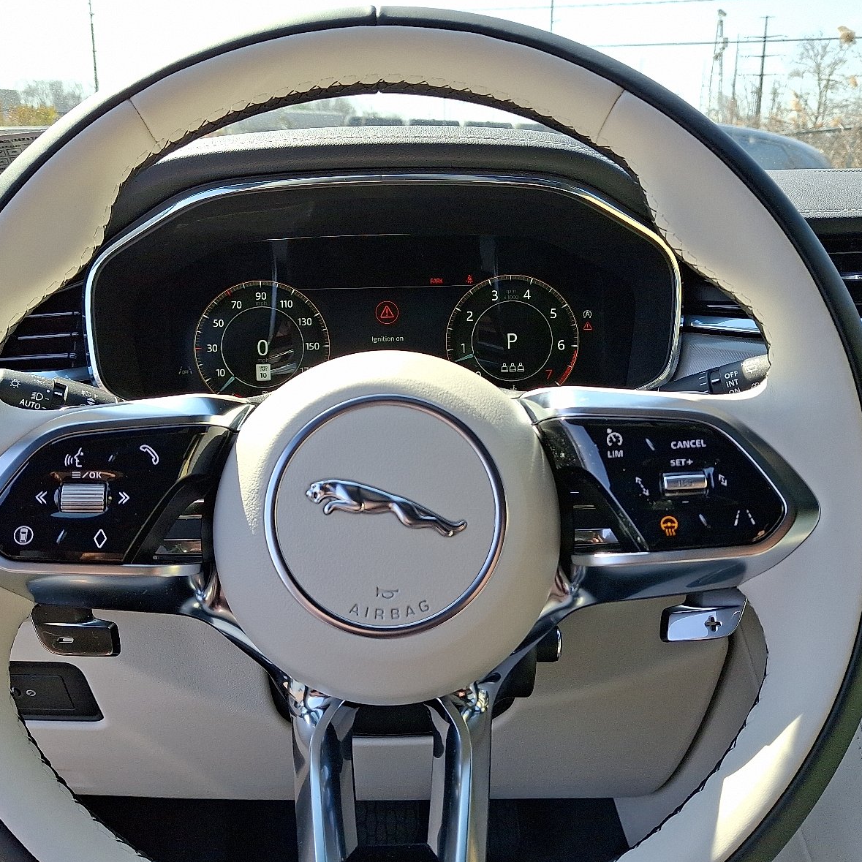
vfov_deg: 54.0
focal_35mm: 30
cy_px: 426
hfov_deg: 54.0
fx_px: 845
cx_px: 398
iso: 25
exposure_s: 1/417
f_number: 1.8
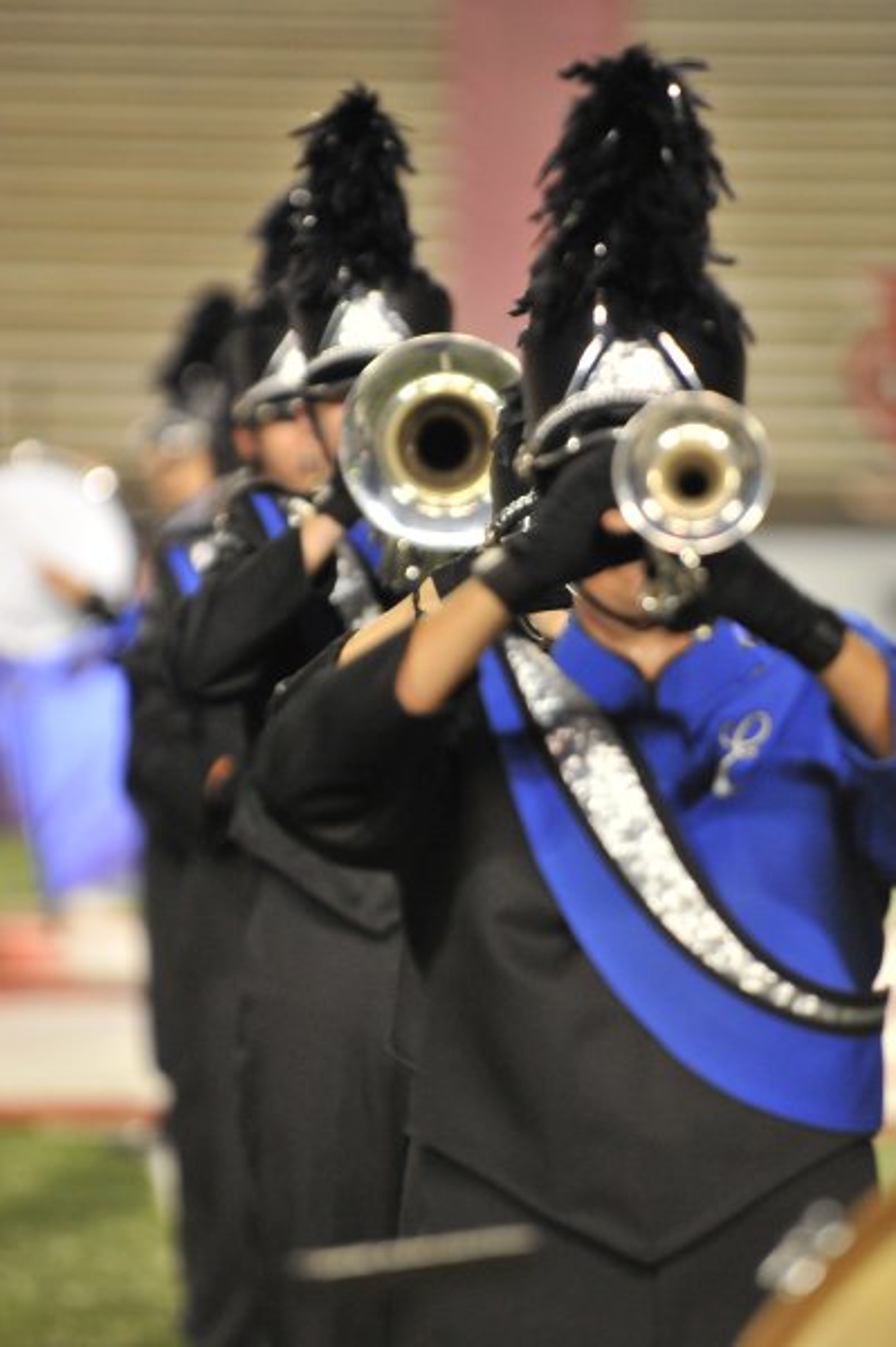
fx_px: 11219
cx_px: 448
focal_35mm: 300
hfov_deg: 4.6
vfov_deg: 6.9
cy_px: 674
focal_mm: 200
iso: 1600
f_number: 2.8
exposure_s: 1/400
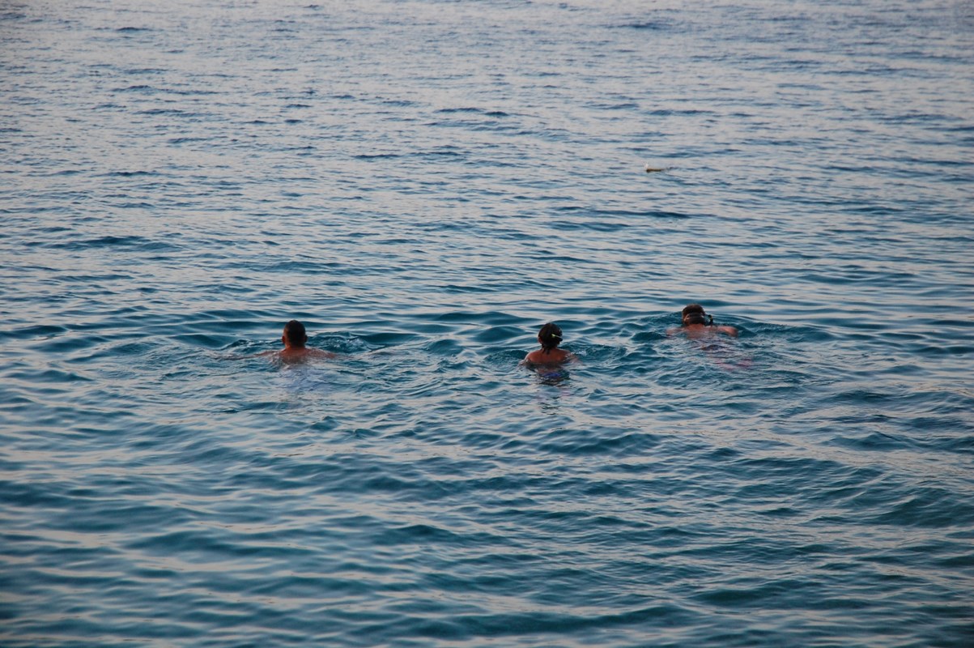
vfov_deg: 13.0
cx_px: 487
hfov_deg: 19.5
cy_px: 324
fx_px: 2838
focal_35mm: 105
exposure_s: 1/125
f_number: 4.5
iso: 560
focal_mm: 70
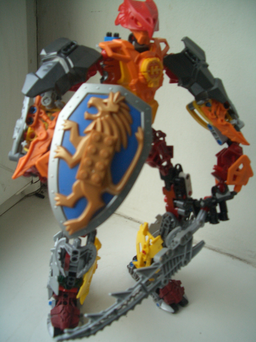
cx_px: 128
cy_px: 171
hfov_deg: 40.7
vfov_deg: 52.6
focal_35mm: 35
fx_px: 345
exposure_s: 1/100
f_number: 2.6
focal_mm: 5.8
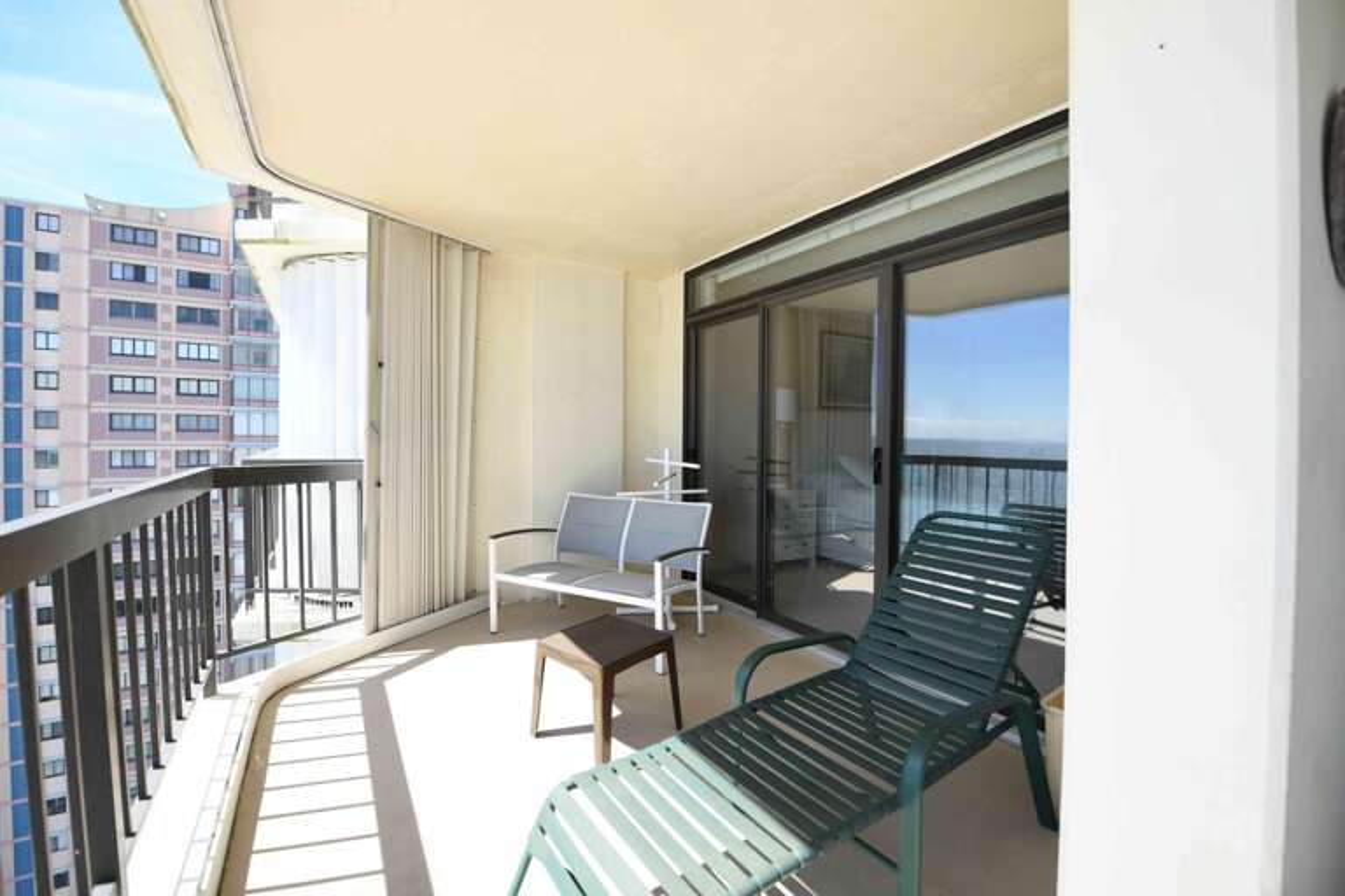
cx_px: 672
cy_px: 448
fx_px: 560
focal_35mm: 15
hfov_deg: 100.4
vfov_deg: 77.3
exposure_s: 1/800
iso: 160
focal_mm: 15
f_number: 3.5
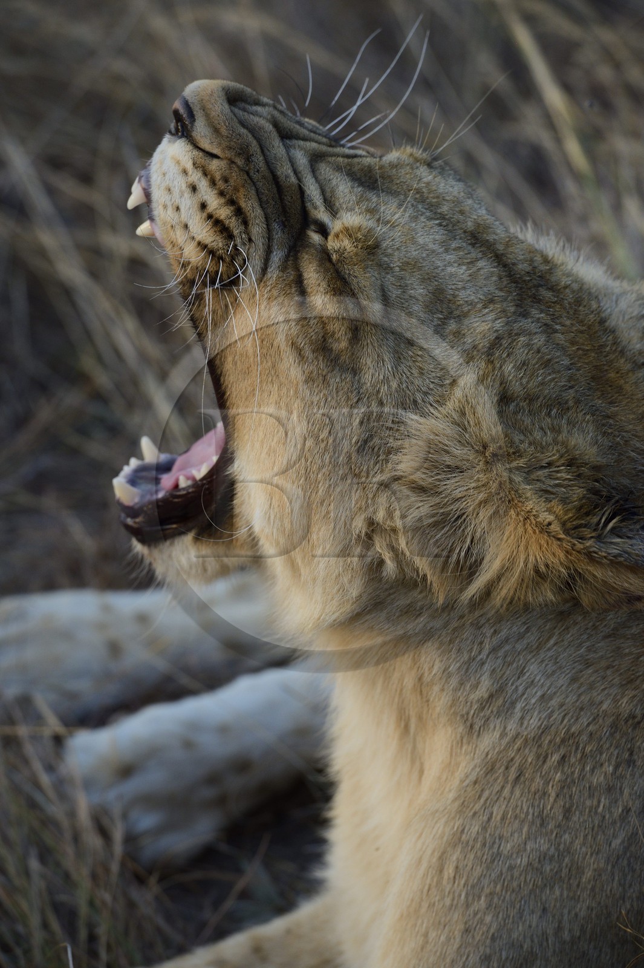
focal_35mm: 190
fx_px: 5103
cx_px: 322
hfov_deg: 7.2
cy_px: 484
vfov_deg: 10.8
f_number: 7.1
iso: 800
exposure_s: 1/400
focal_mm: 190
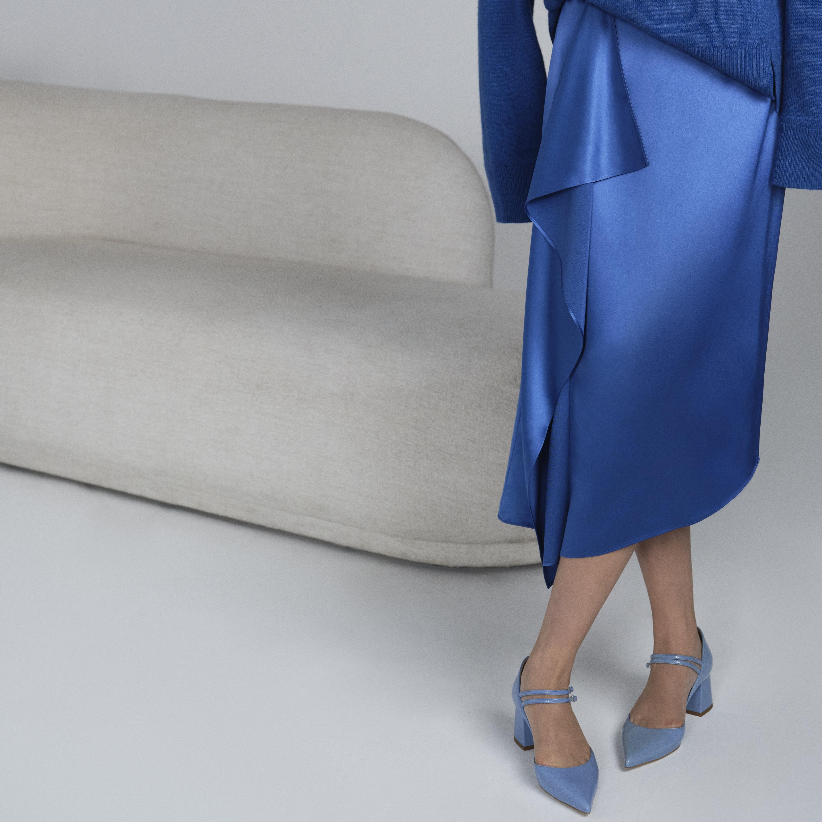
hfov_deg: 25.6
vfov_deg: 25.1
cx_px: 550
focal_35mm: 67
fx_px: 1800
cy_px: 106
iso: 1600
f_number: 5
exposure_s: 1/400
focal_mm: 47.9
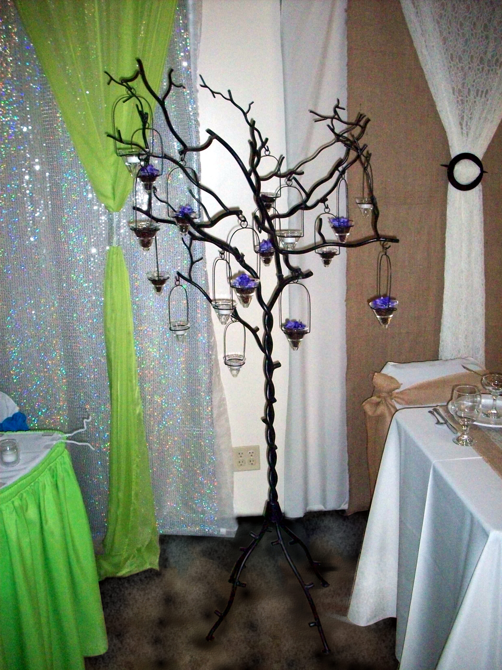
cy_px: 335
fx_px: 715
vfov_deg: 50.1
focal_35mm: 37
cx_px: 251
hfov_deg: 38.7
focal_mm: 6.2
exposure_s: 1/128
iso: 400
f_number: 2.8
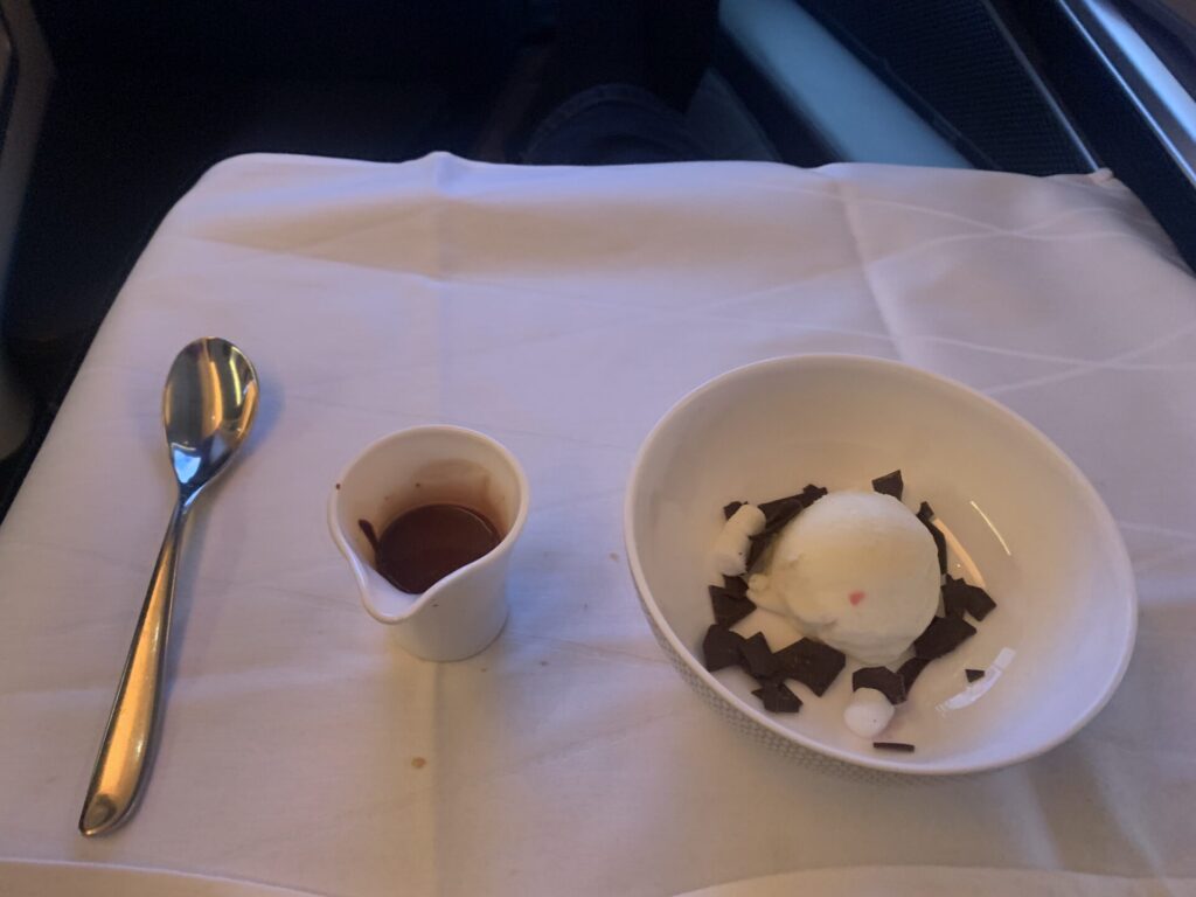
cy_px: 448
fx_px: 898
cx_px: 598
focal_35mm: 26
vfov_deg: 53.1
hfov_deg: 67.3
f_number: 1.8
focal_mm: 4.25
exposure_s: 1/25
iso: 500
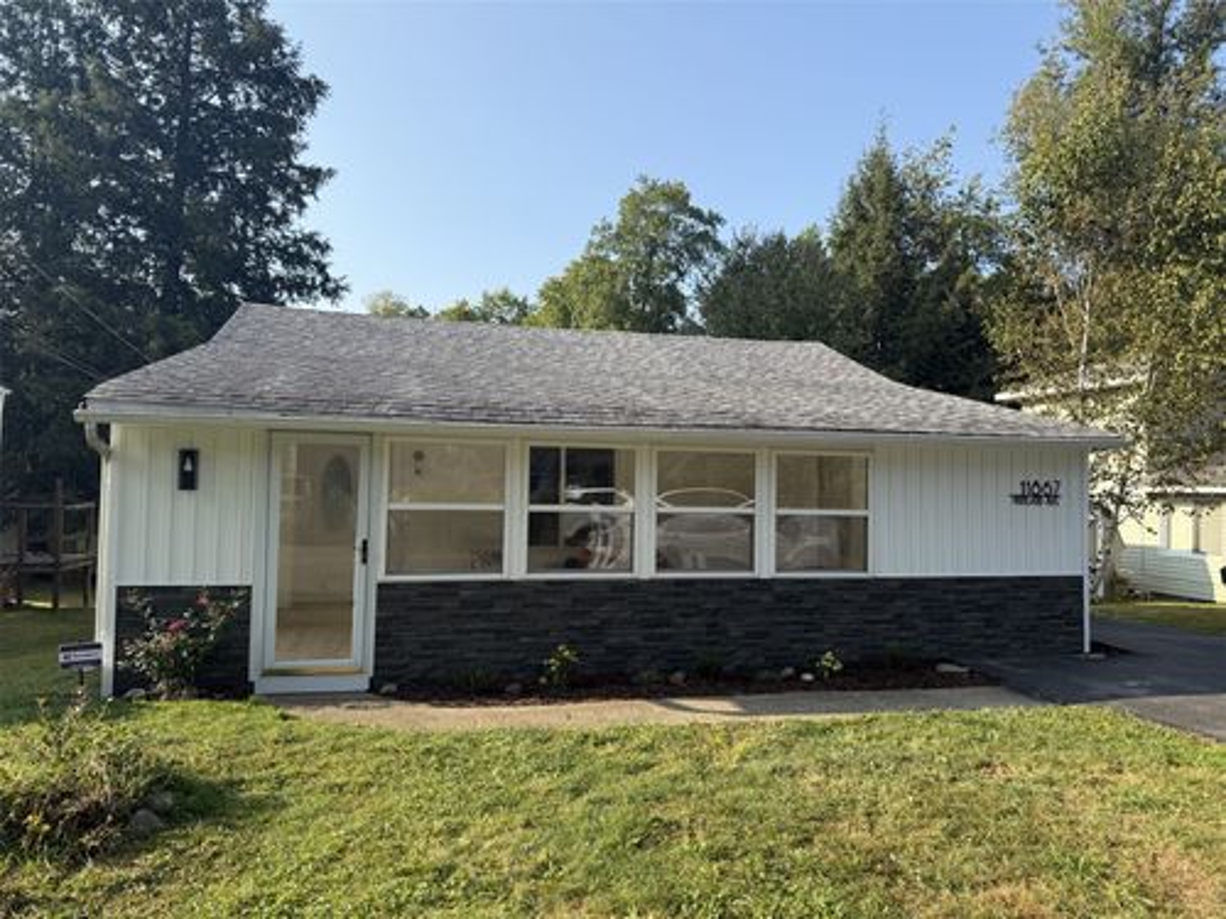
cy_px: 460
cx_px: 613
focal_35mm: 24
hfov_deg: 71.6
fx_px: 850
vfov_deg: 56.8
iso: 80
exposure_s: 1/1812
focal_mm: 6.76
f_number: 1.78
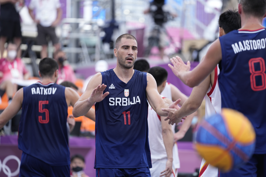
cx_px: 133
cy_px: 88
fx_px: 1478
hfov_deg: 10.3
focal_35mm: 200
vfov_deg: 6.9
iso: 400
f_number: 2.8
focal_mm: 200
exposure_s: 1/2000
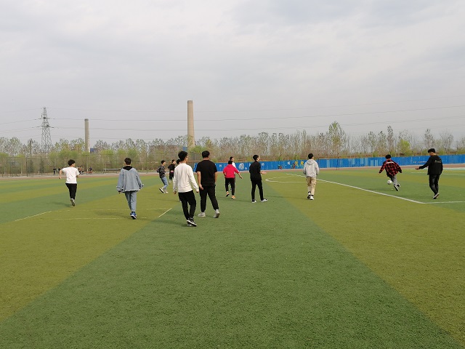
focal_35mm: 31
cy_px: 174
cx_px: 232
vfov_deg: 45.4
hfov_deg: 58.4
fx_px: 416
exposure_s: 1/690
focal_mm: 3.81
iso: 50
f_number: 2.2
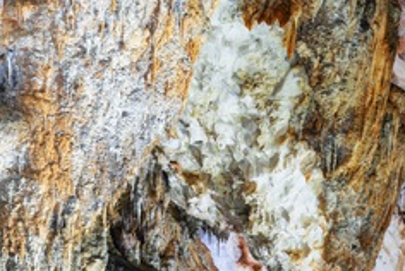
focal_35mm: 103
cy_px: 358
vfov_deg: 12.9
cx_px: 388
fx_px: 1160
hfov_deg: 19.3
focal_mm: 38
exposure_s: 10
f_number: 9
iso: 64
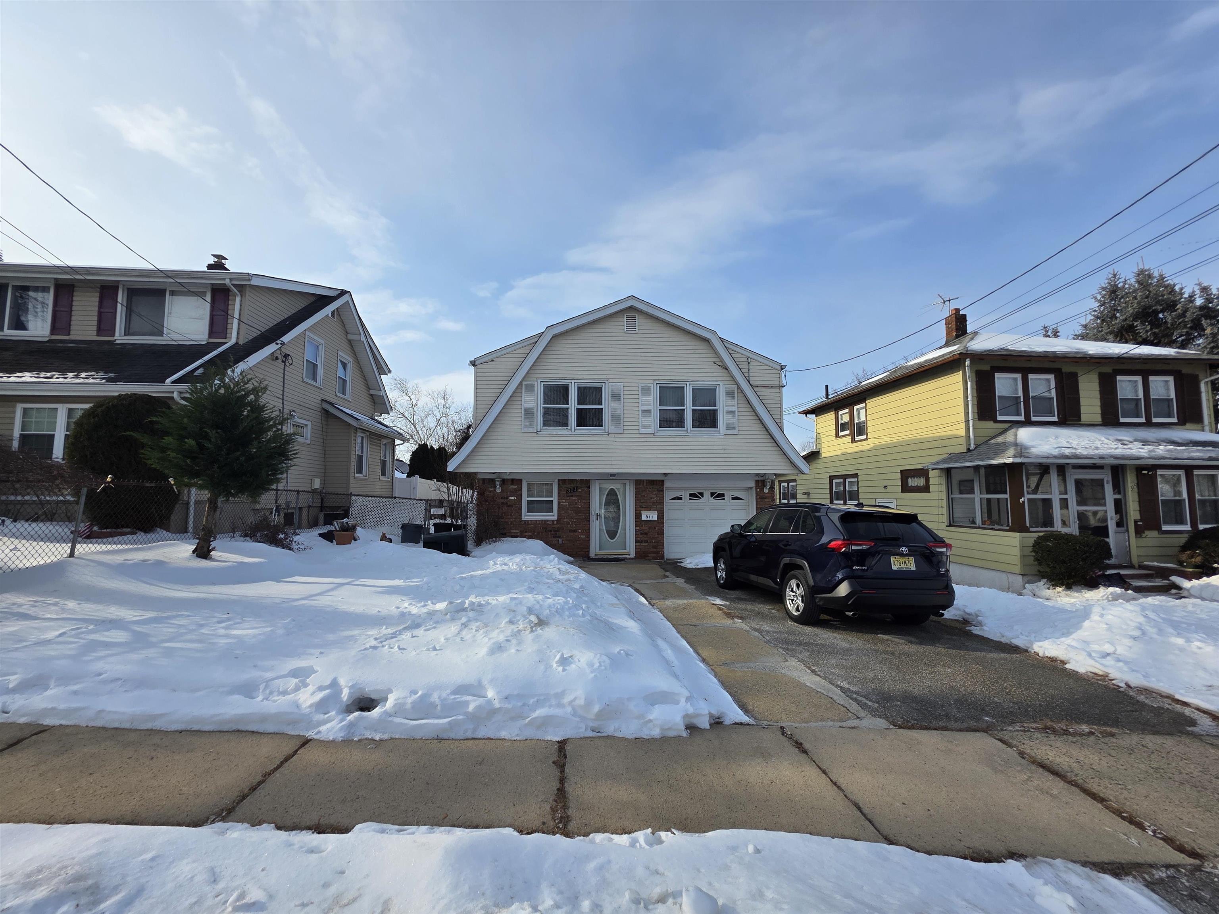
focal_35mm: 13
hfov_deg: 106.2
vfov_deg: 89.9
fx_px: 458
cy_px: 457
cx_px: 610
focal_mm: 2.2
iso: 40
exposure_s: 1/2175
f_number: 1.9
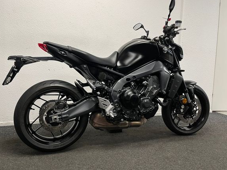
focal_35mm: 29
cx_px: 108
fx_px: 190
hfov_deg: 61.6
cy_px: 83
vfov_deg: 48.2
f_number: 1.6
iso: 80
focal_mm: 5.1
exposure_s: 1/50
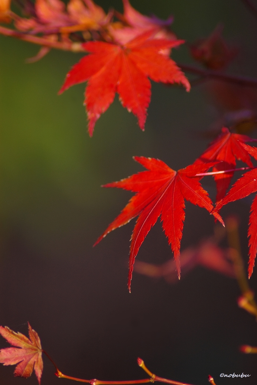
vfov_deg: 4.6
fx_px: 4817
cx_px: 128
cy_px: 192
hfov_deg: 3.1
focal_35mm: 450
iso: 400
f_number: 5.6
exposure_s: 1/200
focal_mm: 300
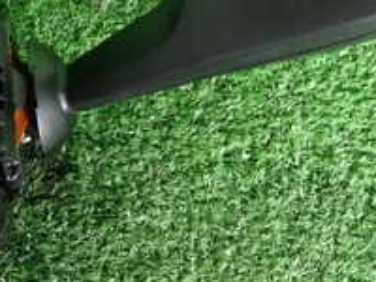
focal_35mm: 75
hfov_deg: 26.0
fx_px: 815
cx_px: 196
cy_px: 62
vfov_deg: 19.5
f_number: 2
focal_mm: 4.5
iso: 200
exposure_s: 1/30
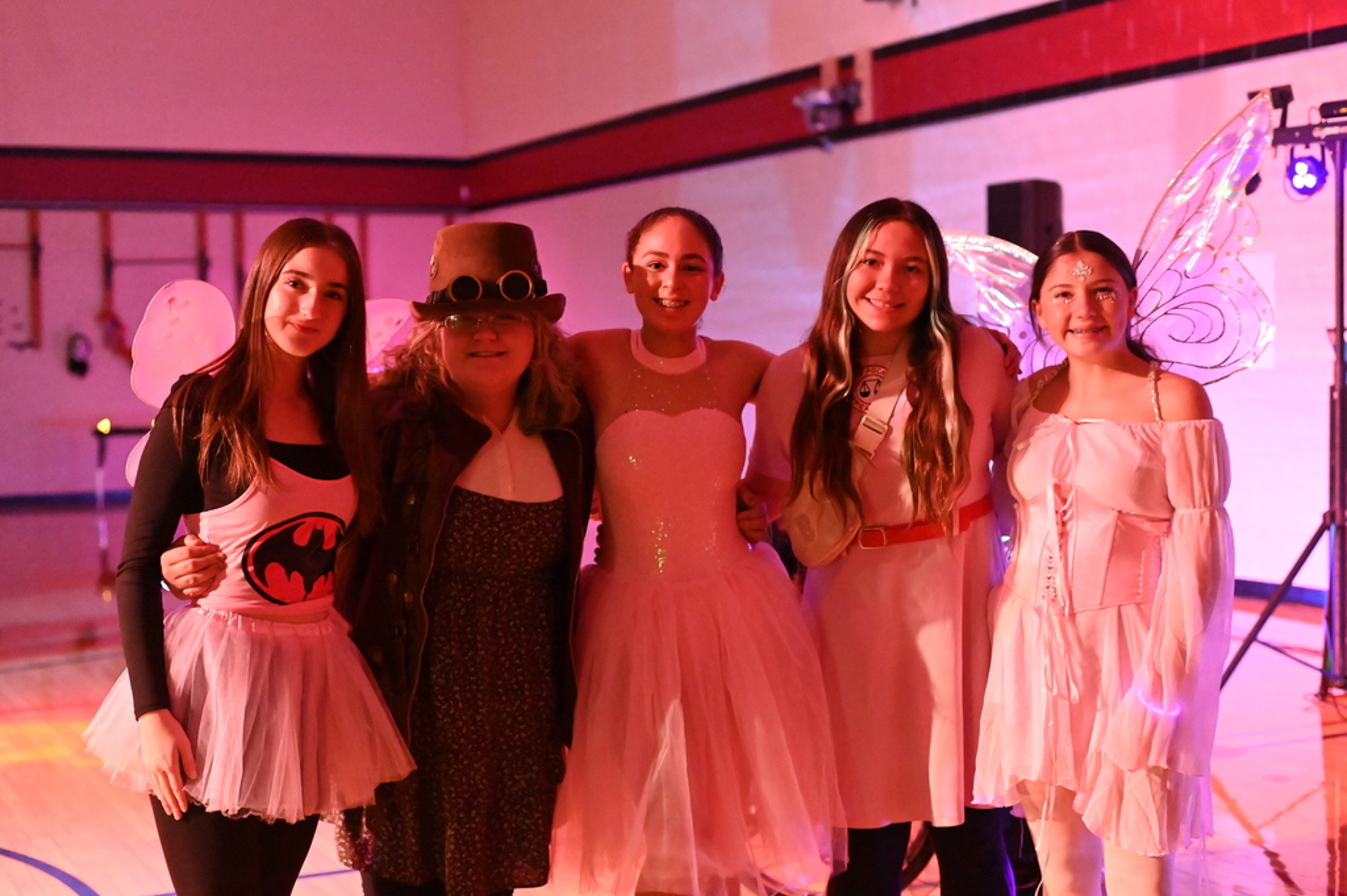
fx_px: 1869
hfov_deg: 39.6
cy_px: 448
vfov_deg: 26.9
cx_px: 674
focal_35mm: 50
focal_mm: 50
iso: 25600
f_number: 2.8
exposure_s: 1/60
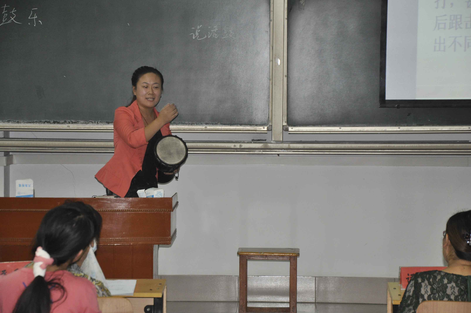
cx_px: 236
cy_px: 156
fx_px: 1666
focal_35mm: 128
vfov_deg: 10.7
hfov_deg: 16.1
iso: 800
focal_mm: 85
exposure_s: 1/60
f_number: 5.6
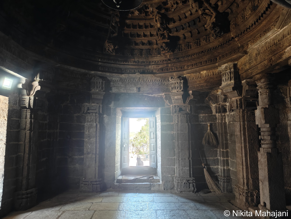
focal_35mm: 24
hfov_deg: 71.6
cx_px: 146
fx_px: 202
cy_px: 110
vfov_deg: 56.8
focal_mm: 5.59
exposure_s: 1/50
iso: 125
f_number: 1.8
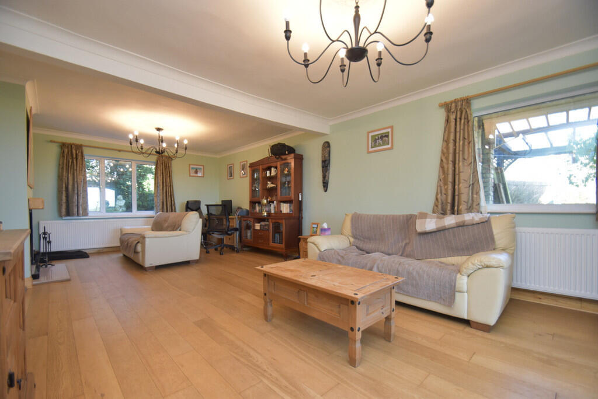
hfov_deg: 100.4
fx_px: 249
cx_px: 299
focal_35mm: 15
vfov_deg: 77.3
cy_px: 200
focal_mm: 10
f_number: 4
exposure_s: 1/60
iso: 500
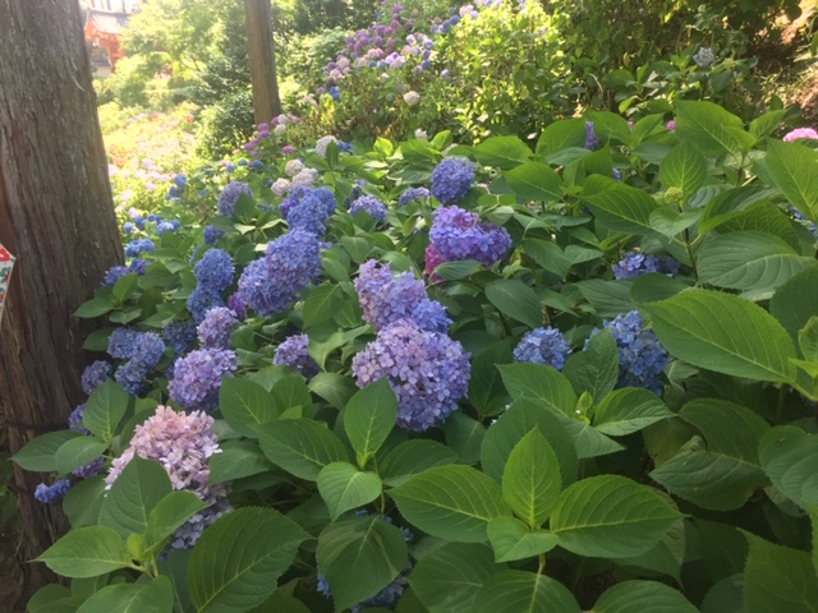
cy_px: 306
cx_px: 409
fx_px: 685
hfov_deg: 61.7
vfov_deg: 48.2
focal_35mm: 29
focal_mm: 4.15
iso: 40
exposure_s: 1/120
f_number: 2.2
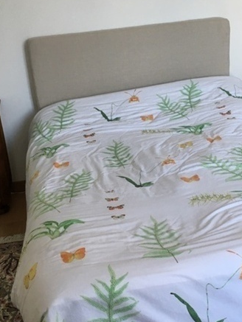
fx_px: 475
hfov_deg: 28.5
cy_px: 155
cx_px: 147
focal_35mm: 51
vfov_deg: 37.5
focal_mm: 4.15
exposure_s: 1/33
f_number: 2.2
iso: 50
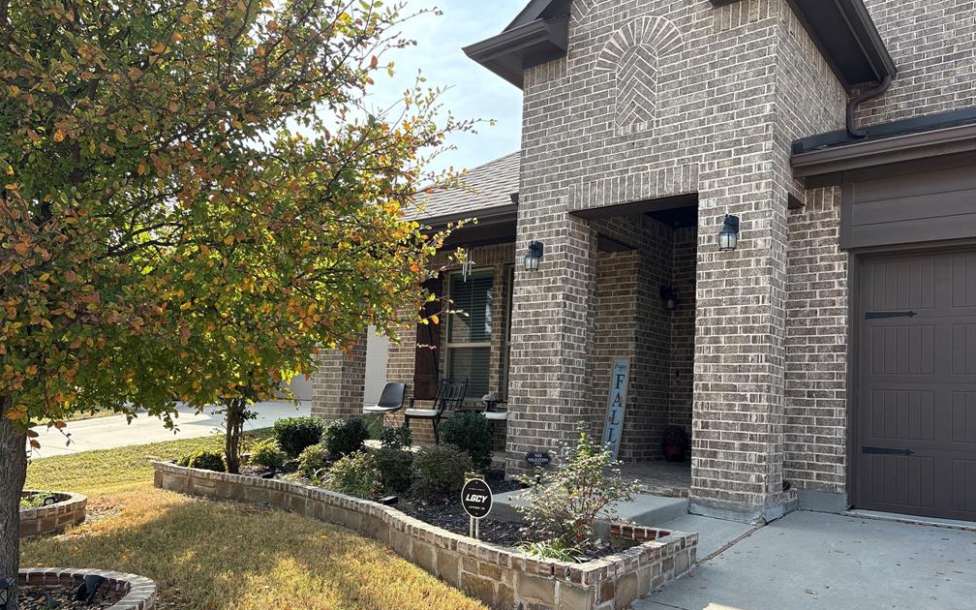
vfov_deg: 44.4
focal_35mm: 28
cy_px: 359
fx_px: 745
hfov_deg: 66.5
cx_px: 482
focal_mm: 5.96
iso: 64
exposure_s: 1/1451
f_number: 1.6
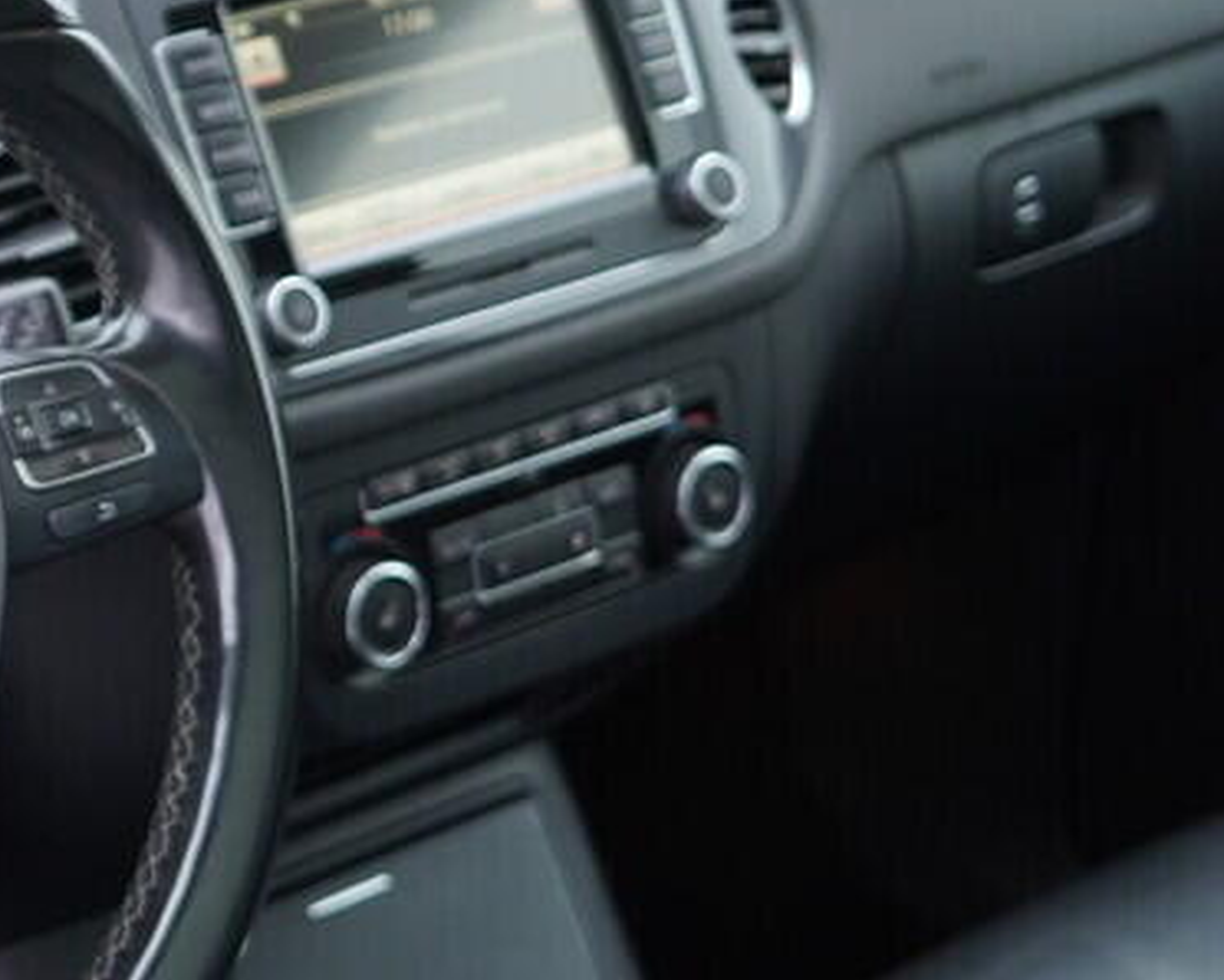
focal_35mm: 93
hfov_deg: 18.9
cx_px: -408
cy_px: 528
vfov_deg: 16.5
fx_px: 3371
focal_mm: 24
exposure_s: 1/40
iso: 250
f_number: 2.8
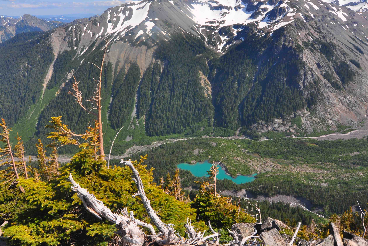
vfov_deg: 45.5
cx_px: 184
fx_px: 293
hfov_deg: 64.3
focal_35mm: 29
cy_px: 114
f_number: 14
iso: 200
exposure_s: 1/160
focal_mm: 15
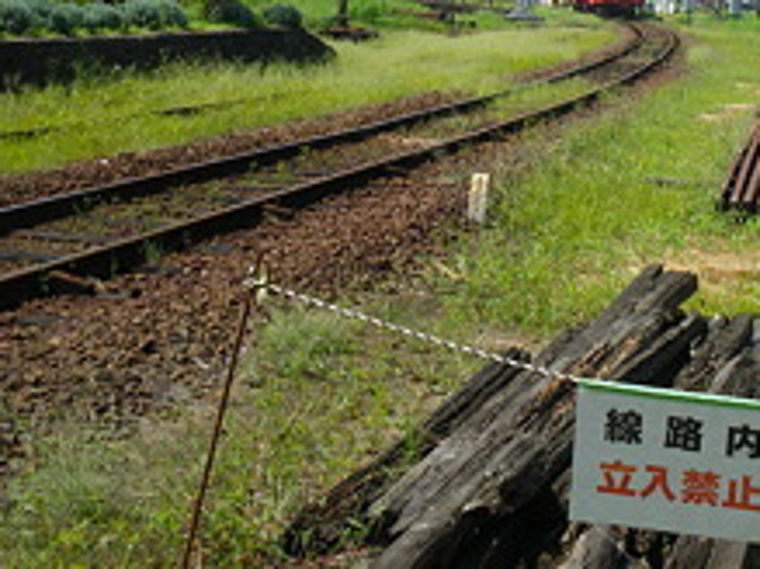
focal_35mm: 74
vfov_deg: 19.3
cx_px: 609
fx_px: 1624
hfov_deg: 25.9
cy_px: 0
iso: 64
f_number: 5.4
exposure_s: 1/250
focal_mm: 6.3
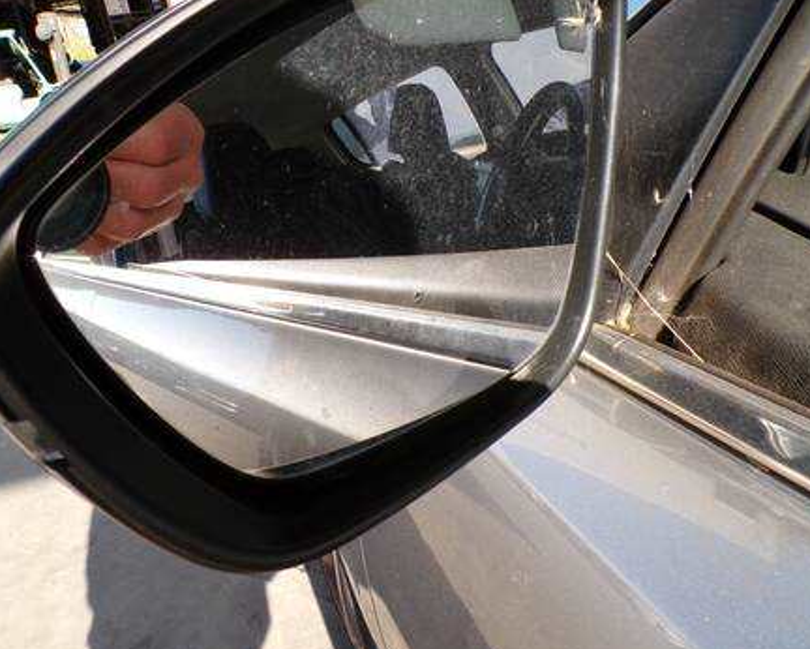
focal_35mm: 26
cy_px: 323
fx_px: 624
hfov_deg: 66.0
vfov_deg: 55.0
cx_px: 384
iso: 100
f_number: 5.8
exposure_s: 1/110
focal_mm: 4.3
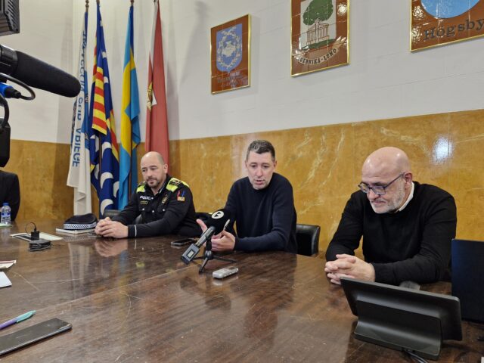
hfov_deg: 73.9
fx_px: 322
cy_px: 182
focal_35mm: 23
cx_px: 242
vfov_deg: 58.9
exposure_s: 1/100
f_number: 1.8
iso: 320
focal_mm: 5.54
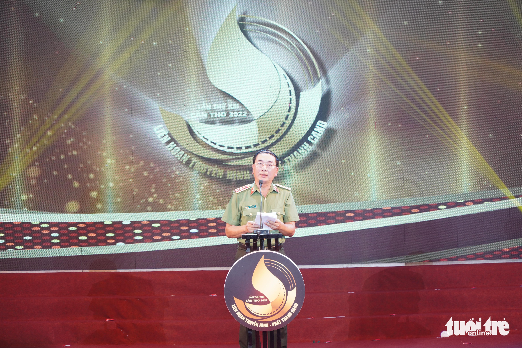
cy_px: 174
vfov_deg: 8.7
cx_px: 261
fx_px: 2284
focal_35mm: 158
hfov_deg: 13.0
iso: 200
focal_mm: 105
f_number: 4.5
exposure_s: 1/30
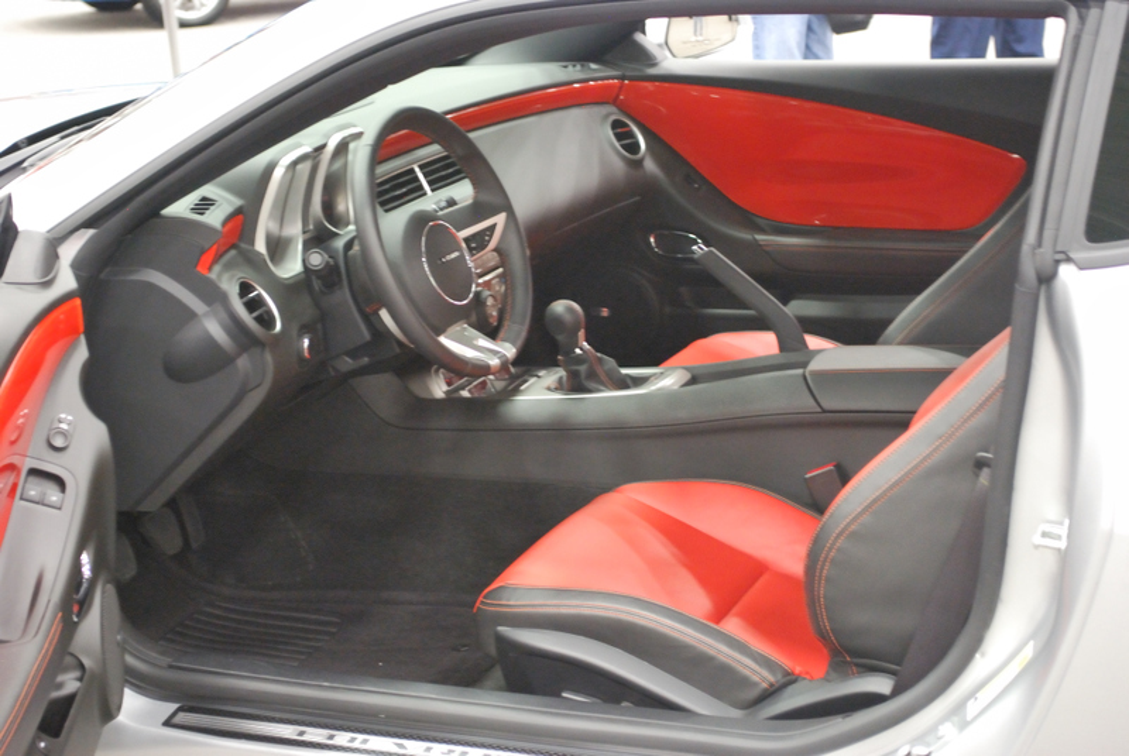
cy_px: 378
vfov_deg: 19.0
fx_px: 2261
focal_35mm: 72
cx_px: 564
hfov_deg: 28.0
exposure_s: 1/10
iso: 1600
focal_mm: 48
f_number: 5.6
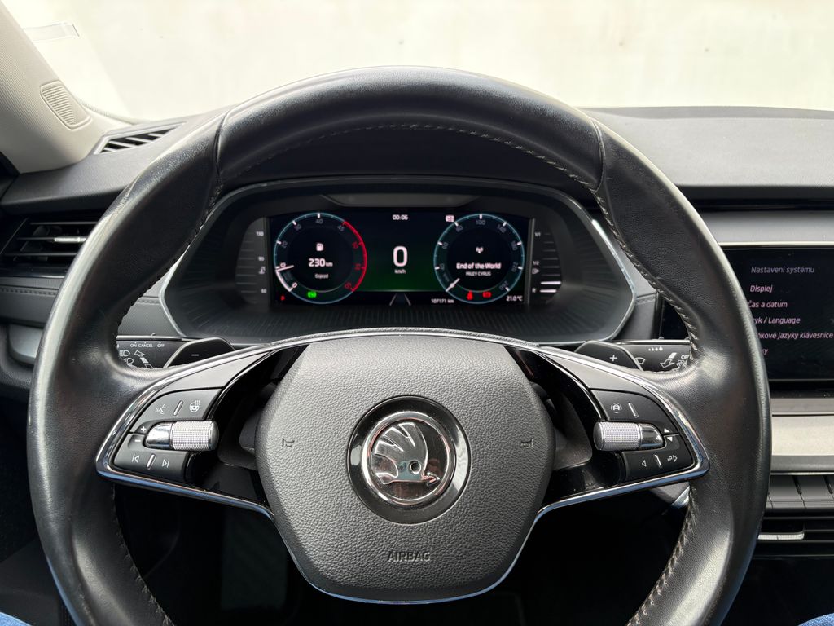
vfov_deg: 53.1
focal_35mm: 26
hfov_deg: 67.3
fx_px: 626
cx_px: 417
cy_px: 313
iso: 64
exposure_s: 1/229
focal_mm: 5.96
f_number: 1.6
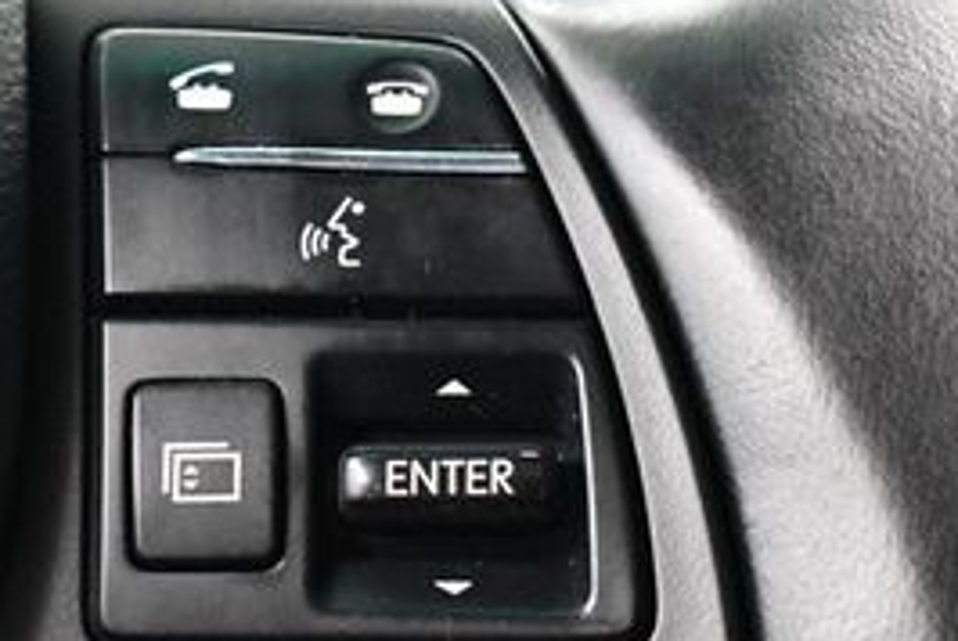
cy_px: 295
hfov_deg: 11.2
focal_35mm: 183
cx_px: 425
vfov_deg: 7.5
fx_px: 4875
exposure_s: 1/60
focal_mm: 38
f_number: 4.8
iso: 6400
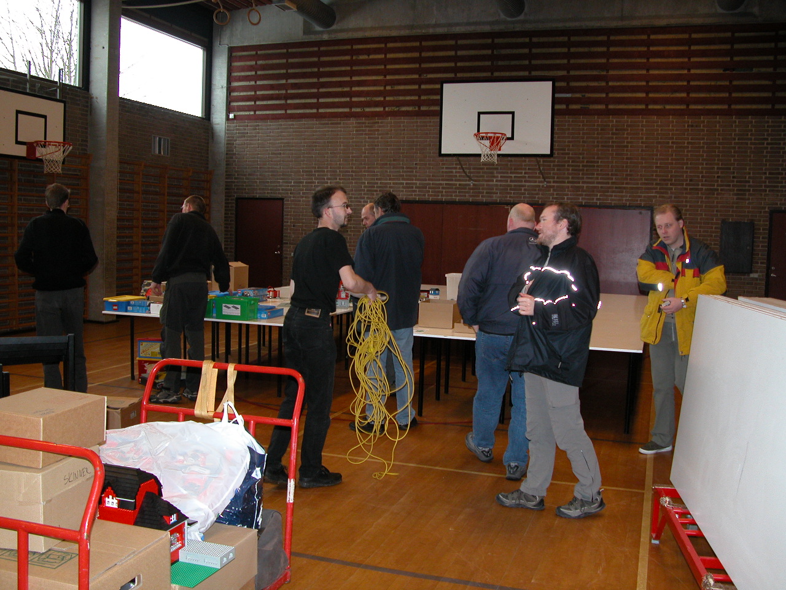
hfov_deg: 52.6
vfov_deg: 40.7
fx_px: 795
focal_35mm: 35
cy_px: 295
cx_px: 393
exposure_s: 1/60
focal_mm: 8.9
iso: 200
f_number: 2.8
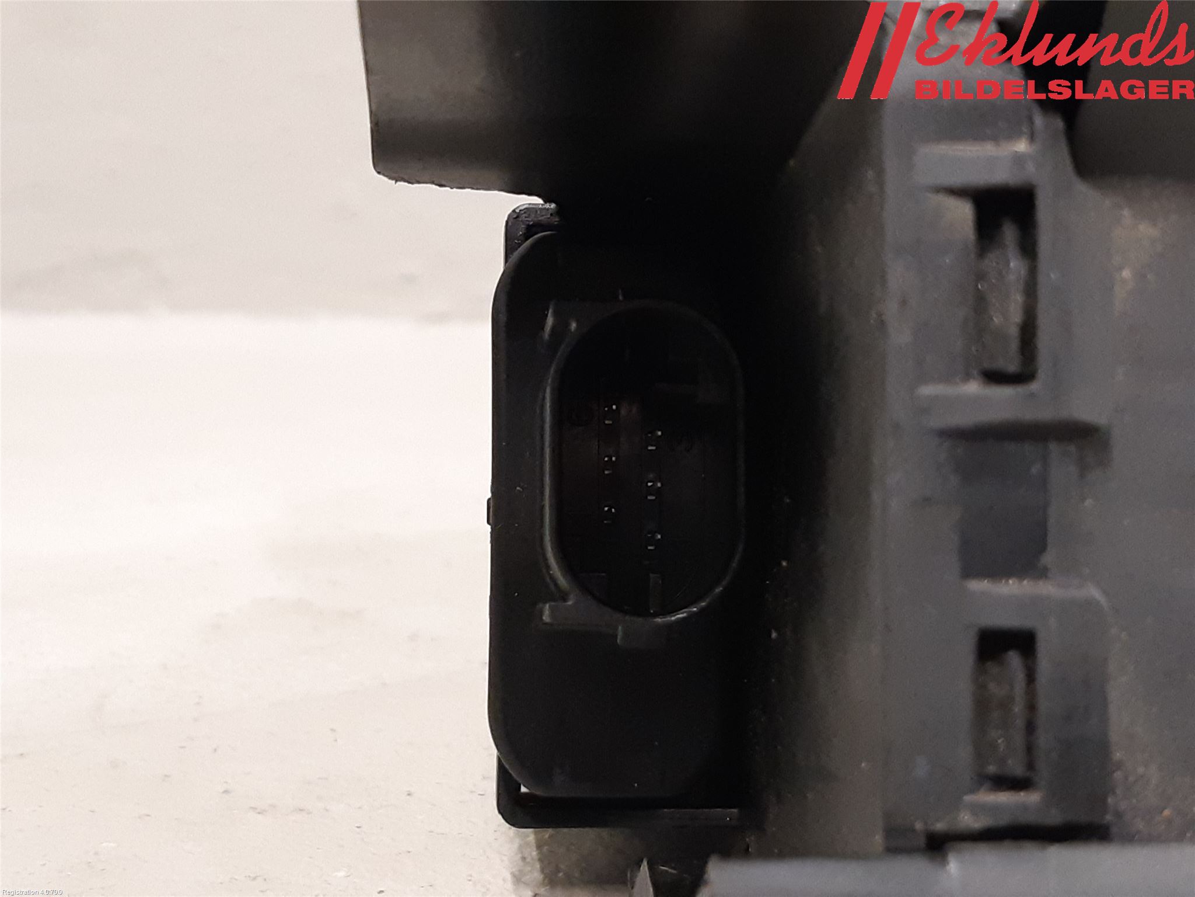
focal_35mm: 26
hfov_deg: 67.3
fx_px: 898
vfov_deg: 53.1
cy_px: 448
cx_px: 598
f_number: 1.7
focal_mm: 3.93
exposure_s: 1/33
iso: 250
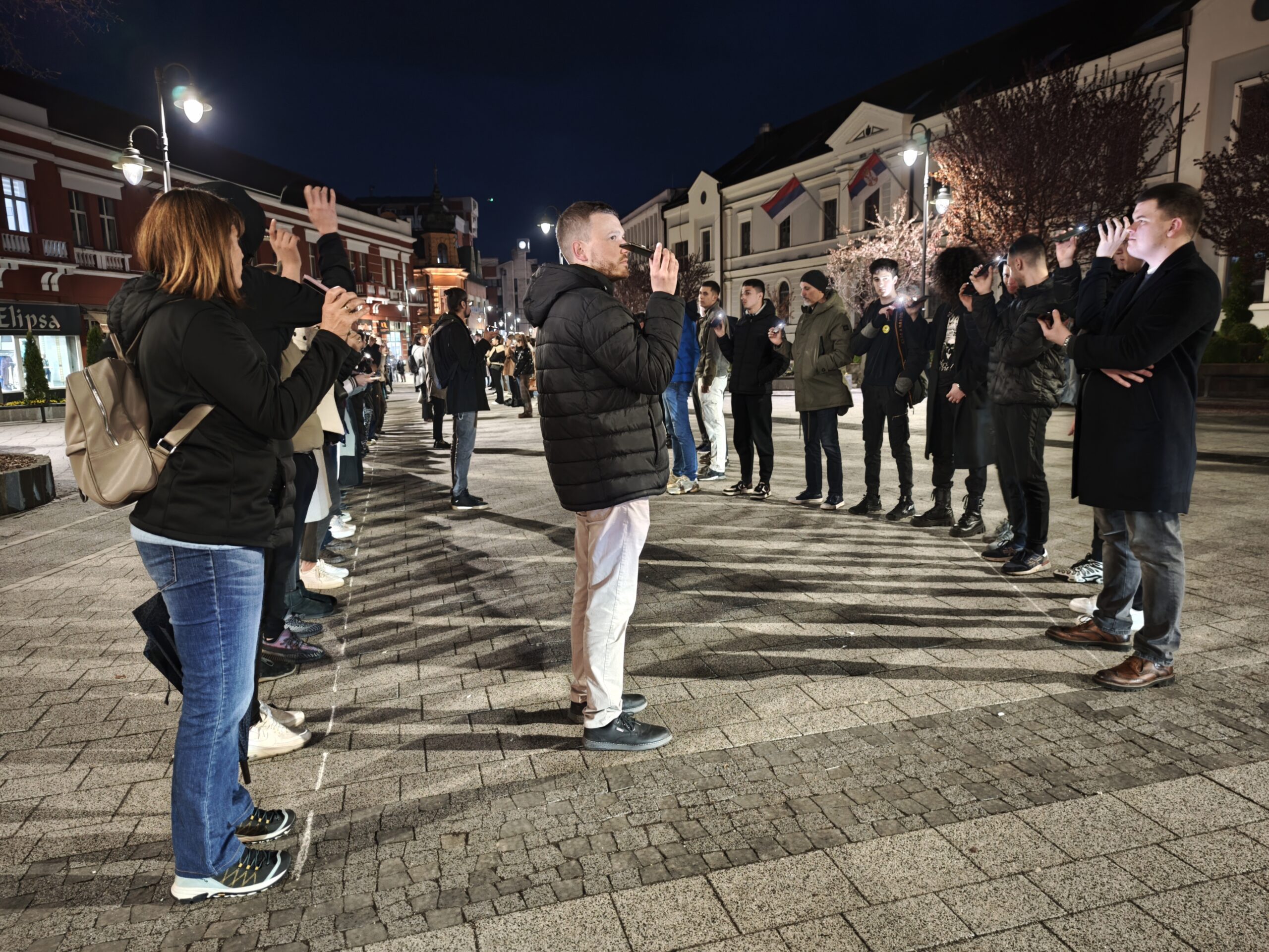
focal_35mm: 23
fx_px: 843
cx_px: 634
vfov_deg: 58.9
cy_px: 476
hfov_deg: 73.9
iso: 4000
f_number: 1.63
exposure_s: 1/25
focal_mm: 8.72
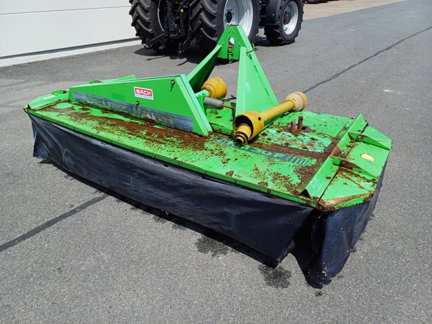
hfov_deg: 69.4
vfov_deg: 54.9
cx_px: 216
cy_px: 162
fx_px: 312
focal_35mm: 25
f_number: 1.8
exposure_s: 1/1460
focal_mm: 4.65
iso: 50
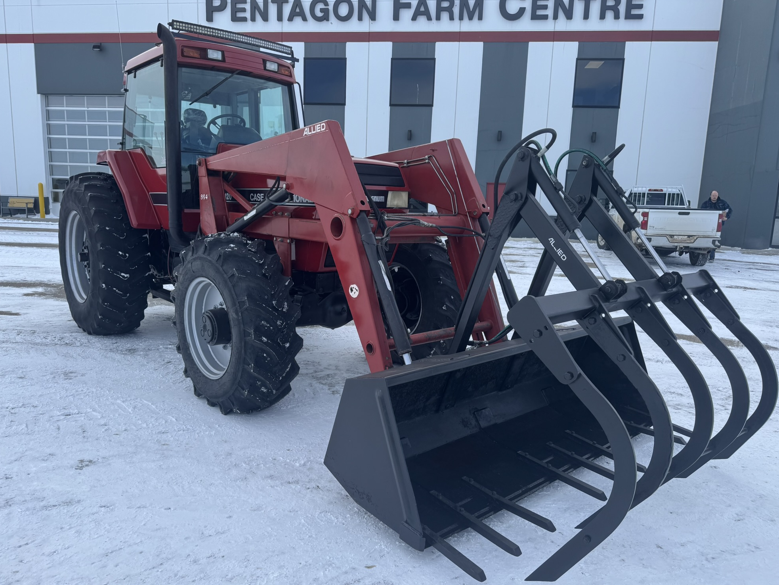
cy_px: 301
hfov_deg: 69.4
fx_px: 563
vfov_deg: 54.9
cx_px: 383
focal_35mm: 25
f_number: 1.78
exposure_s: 1/2833
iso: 80
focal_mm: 6.76
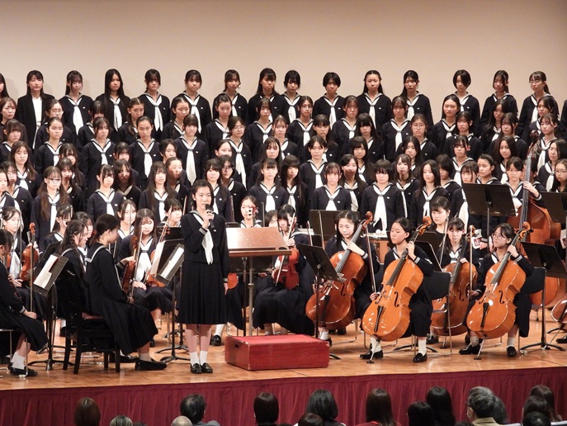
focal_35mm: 201
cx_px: 284
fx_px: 3294
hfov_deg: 9.8
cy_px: 213
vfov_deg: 7.4
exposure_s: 1/30
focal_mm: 35.7
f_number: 4.5
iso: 900
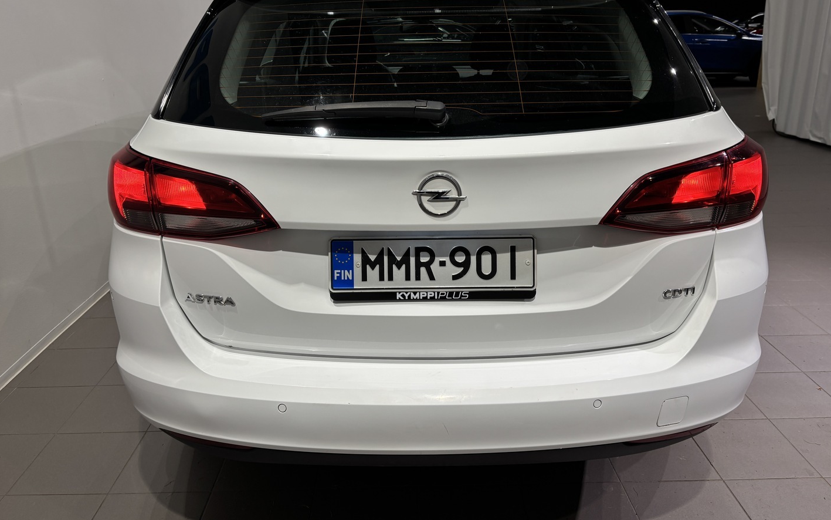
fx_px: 634
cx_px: 415
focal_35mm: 28
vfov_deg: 44.4
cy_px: 221
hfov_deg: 66.5
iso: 40
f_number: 1.6
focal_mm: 5.96
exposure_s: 1/162
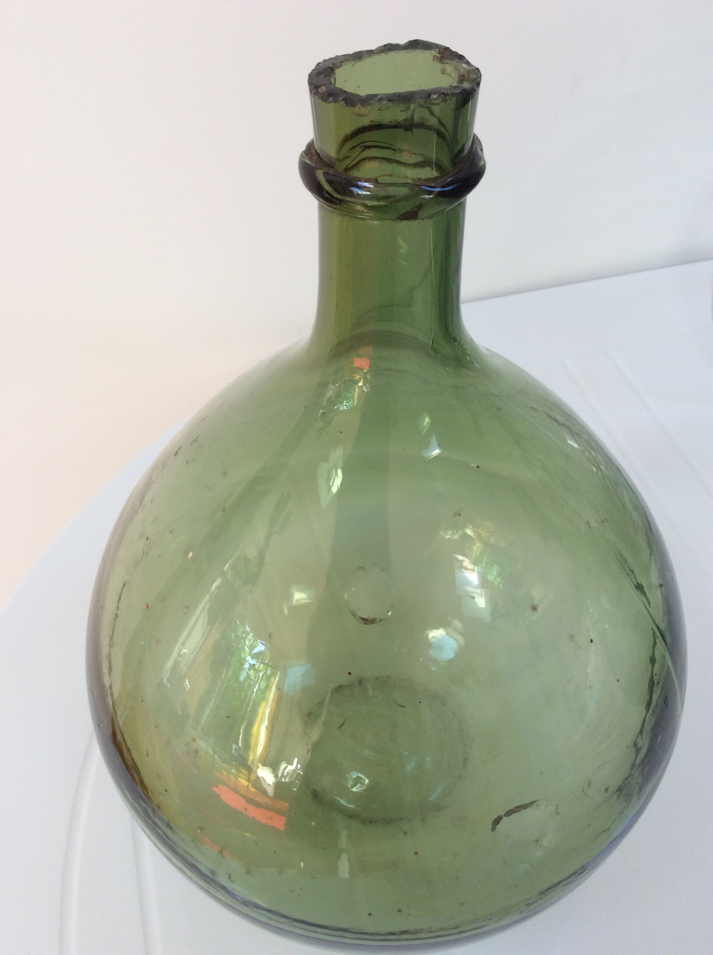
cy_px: 478
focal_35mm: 32
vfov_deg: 56.9
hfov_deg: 44.1
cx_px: 356
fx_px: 881
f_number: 2.4
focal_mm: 3.3
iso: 32
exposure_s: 1/50
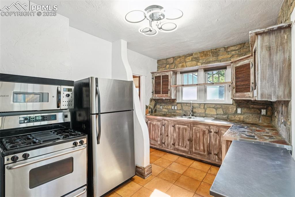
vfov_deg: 73.0
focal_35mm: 16
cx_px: 148
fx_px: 133
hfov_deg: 96.0
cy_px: 98
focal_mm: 10.8
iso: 800
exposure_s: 1/2.5
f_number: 8
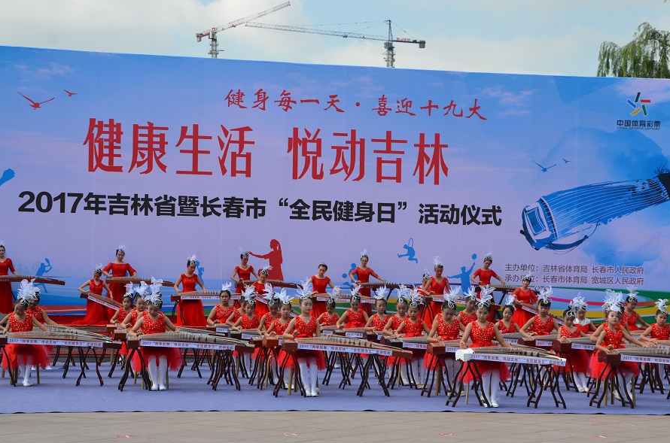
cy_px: 243
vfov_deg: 14.9
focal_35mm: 91
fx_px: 1690
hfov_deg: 22.4
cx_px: 394
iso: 125
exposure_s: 1/250
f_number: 8
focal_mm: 50
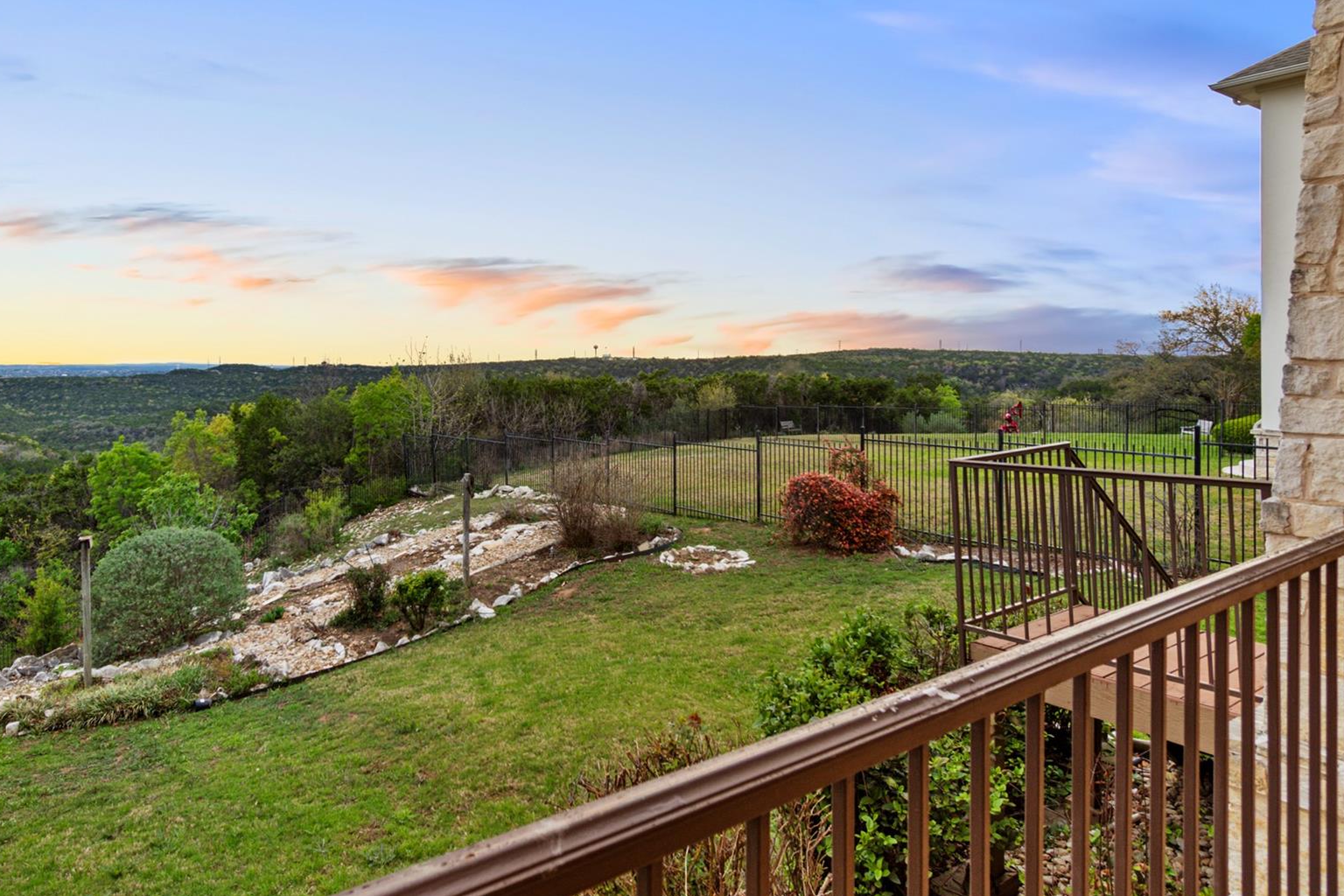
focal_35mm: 20
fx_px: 747
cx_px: 493
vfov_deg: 61.4
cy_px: 357
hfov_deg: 82.2
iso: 100
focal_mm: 10
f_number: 9
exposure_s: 1/8
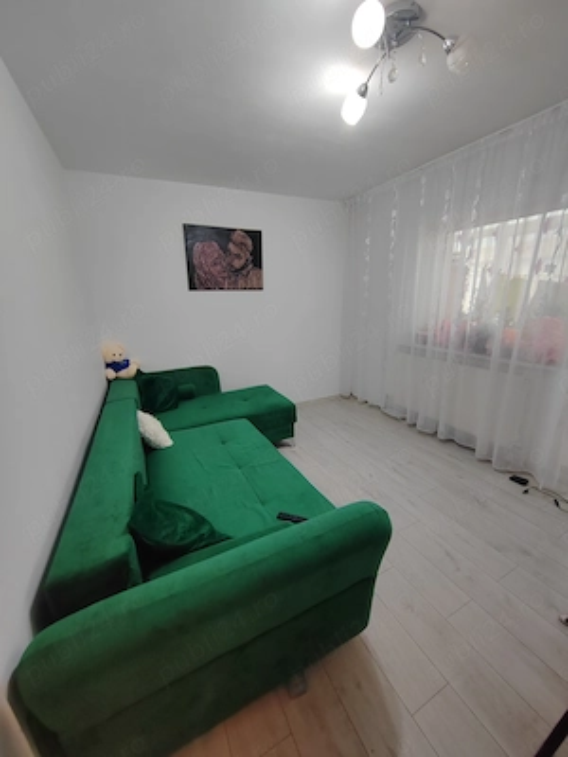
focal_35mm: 13
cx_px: 284
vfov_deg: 106.2
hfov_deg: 89.9
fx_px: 284
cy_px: 378
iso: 400
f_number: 2.2
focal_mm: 2.16
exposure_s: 1/50
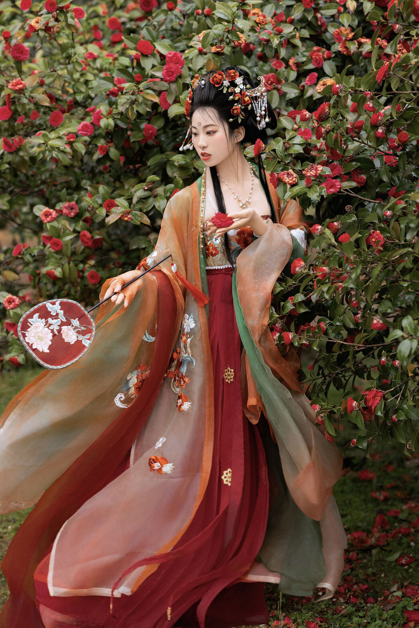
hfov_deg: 16.1
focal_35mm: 85
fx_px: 1484
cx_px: 210
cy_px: 314
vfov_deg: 23.9
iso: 320
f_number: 2.8
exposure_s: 1/320
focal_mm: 85
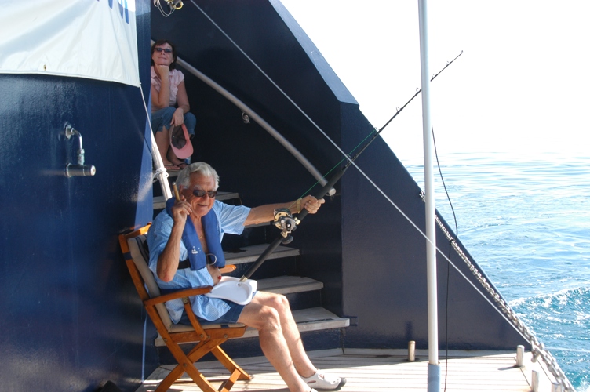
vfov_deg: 31.8
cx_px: 295
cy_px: 196
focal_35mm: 42
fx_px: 688
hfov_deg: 46.4
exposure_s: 1/500
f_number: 7.1
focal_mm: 28
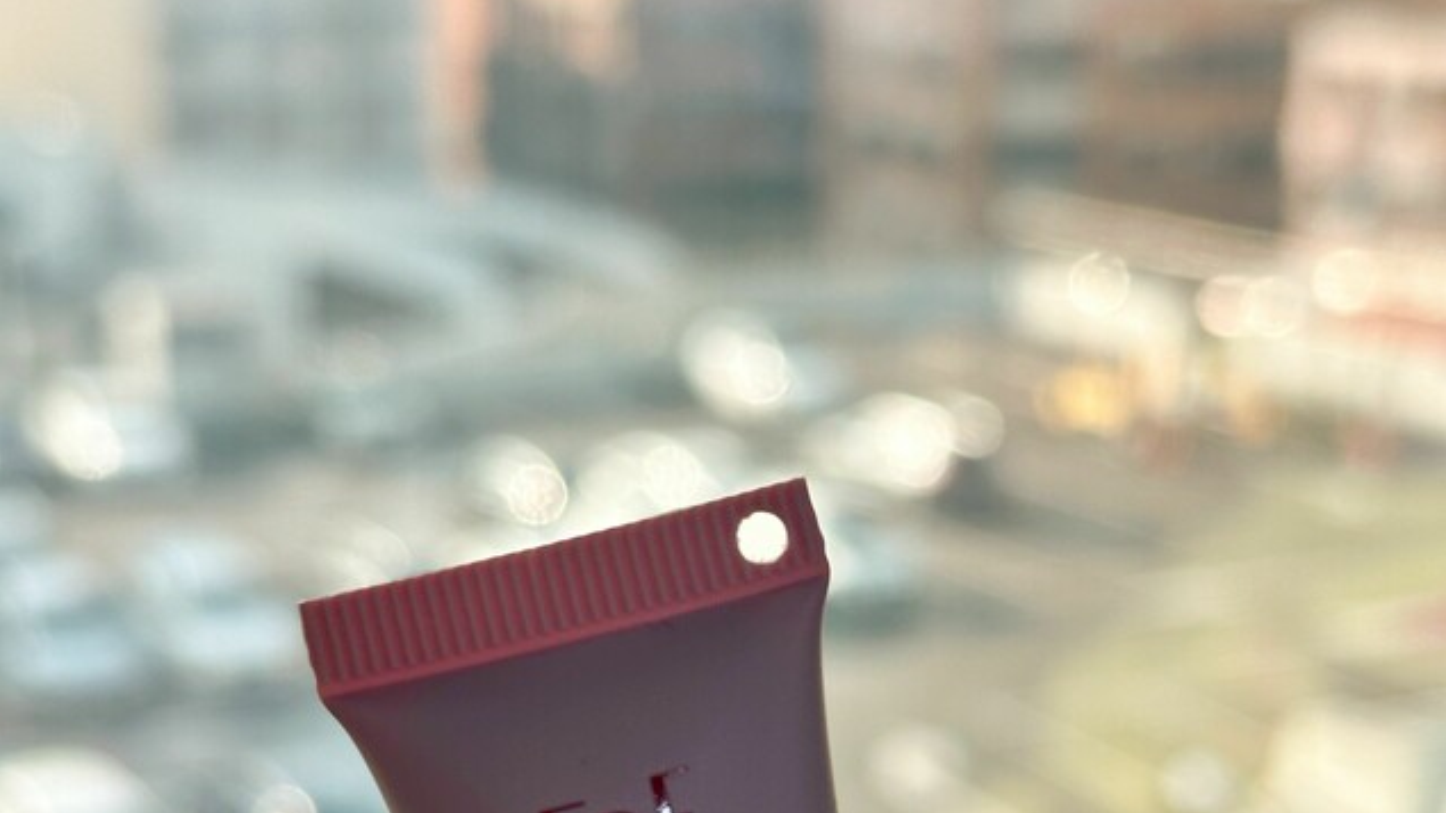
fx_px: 2684
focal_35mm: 70
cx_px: 723
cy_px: 779
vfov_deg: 16.9
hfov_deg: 30.2
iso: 64
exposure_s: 1/398
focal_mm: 6.86
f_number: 1.78
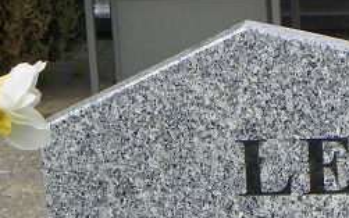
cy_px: 285
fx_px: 2312
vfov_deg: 5.4
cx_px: 412
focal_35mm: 243
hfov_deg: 8.5
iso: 64
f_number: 5.6
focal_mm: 16
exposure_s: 1/200
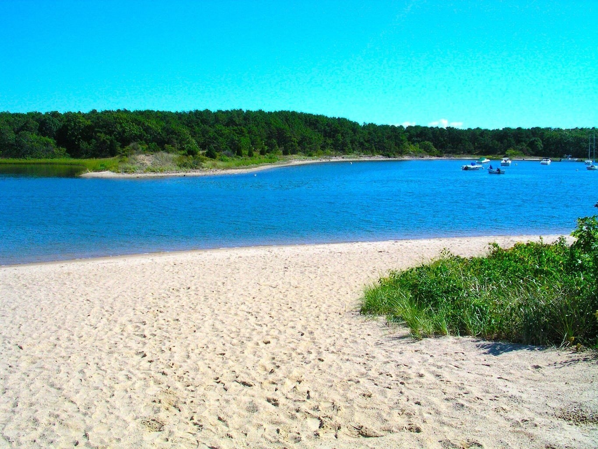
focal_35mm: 37
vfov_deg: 38.7
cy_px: 224
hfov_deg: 50.1
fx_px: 639
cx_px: 299
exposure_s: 1/573
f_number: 4.5
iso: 100
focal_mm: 5.6
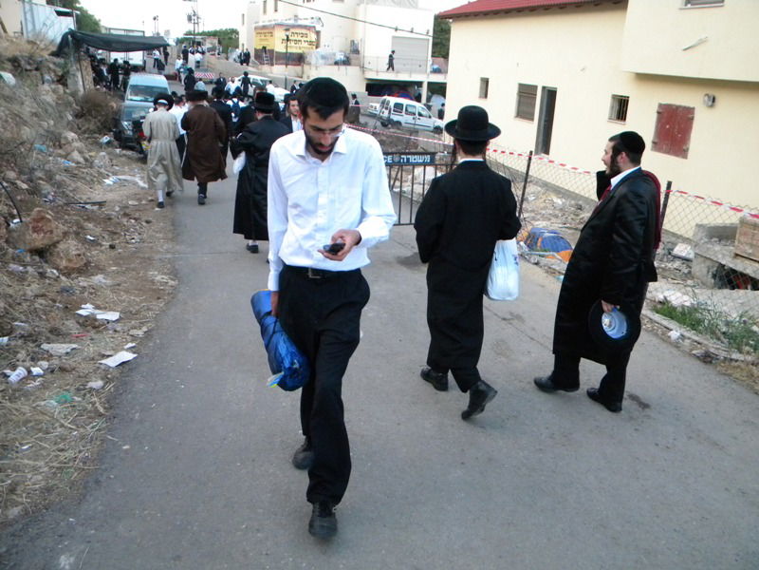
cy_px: 285
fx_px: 614
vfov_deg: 49.7
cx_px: 380
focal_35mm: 28
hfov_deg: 63.4
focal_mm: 5
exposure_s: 1/368
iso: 400
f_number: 3.5
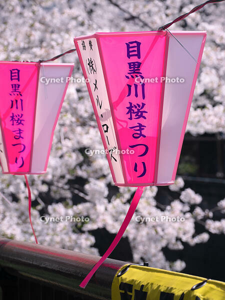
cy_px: 150
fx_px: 1213
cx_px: 112
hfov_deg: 10.6
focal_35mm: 140
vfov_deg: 14.1
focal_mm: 70
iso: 200
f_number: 8
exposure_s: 1/250
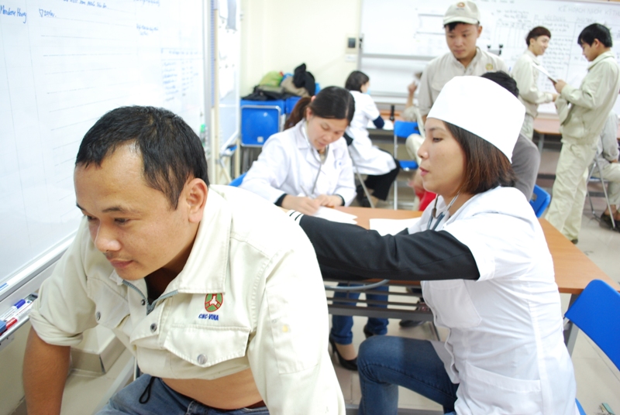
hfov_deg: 67.3
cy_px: 208
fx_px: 466
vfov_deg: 48.1
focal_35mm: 27
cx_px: 310
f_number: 3.5
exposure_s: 1/8
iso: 400
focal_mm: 18
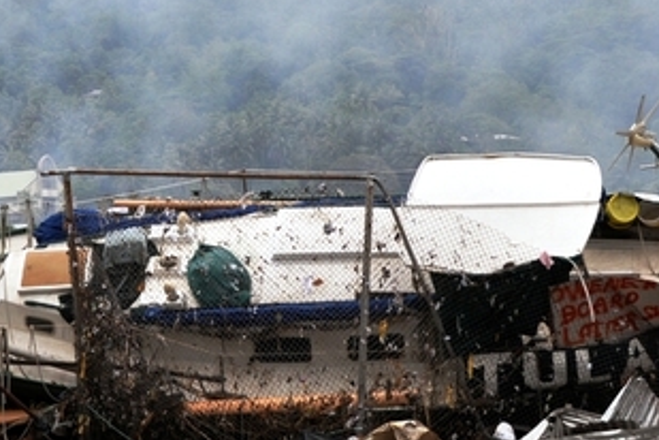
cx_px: 341
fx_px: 1648
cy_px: 313
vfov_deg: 15.1
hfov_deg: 22.6
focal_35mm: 90
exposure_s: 1/800
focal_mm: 29
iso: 250
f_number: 5.6
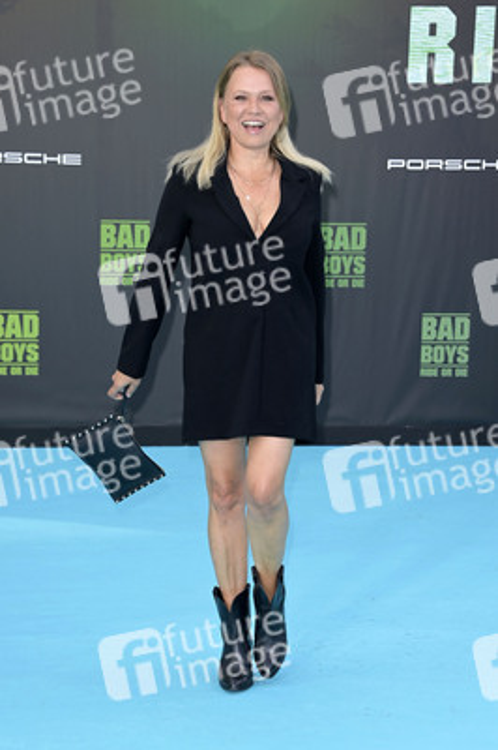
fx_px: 1767
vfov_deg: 23.9
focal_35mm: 85
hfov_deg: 16.0
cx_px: 249
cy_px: 375
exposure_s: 1/250
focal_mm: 85
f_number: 5.6
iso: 320
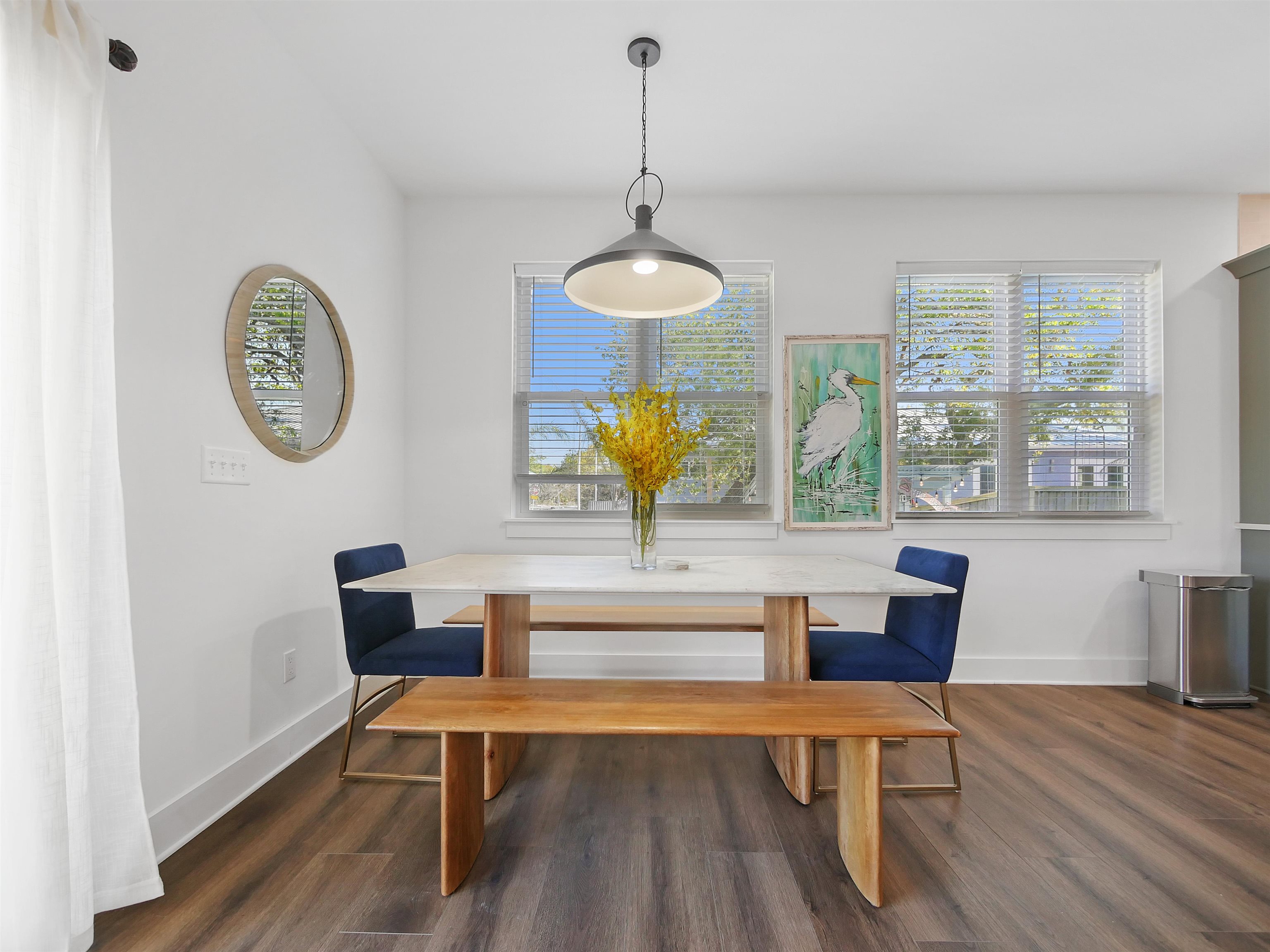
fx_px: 514
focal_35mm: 14
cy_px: 476
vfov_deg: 85.7
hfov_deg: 102.1
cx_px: 635
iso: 400
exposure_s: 1/15
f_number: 4
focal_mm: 7
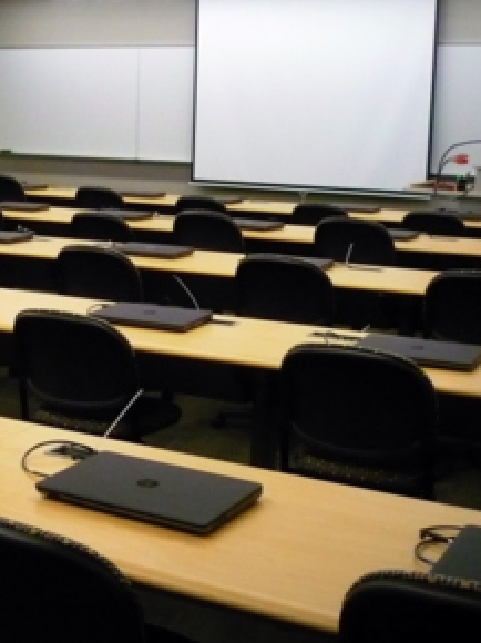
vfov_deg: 33.2
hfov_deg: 24.8
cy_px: 284
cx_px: 106
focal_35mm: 58
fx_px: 1076
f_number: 2.8
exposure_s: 1/50
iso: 400
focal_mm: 5.8
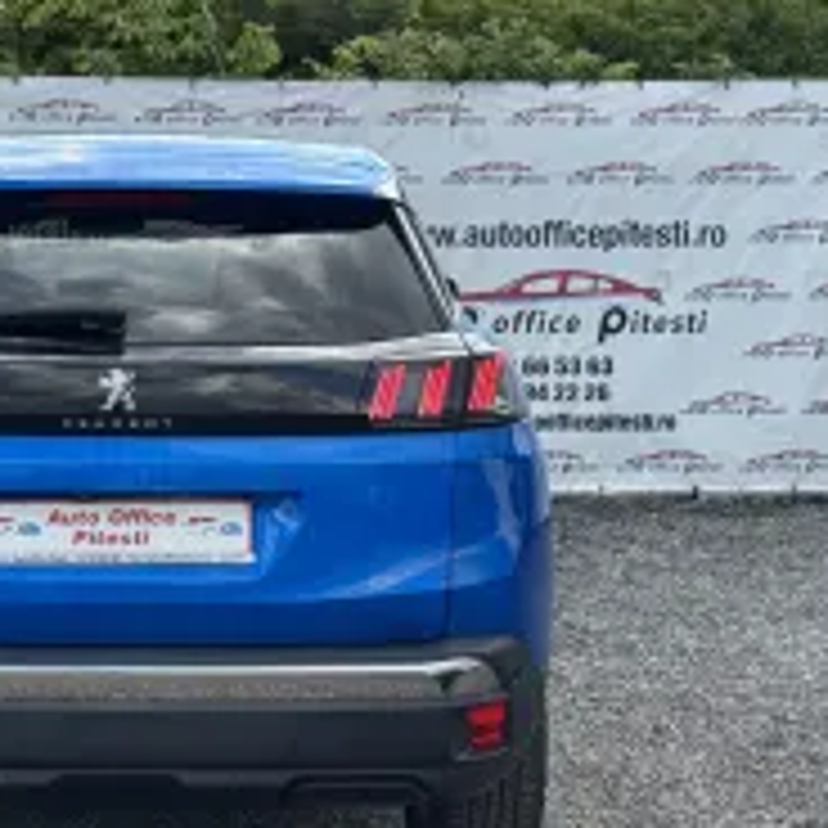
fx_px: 2246
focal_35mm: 83
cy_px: 500
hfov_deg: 20.5
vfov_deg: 20.9
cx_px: 117
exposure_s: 1/1287
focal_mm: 6.76
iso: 64
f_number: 1.78
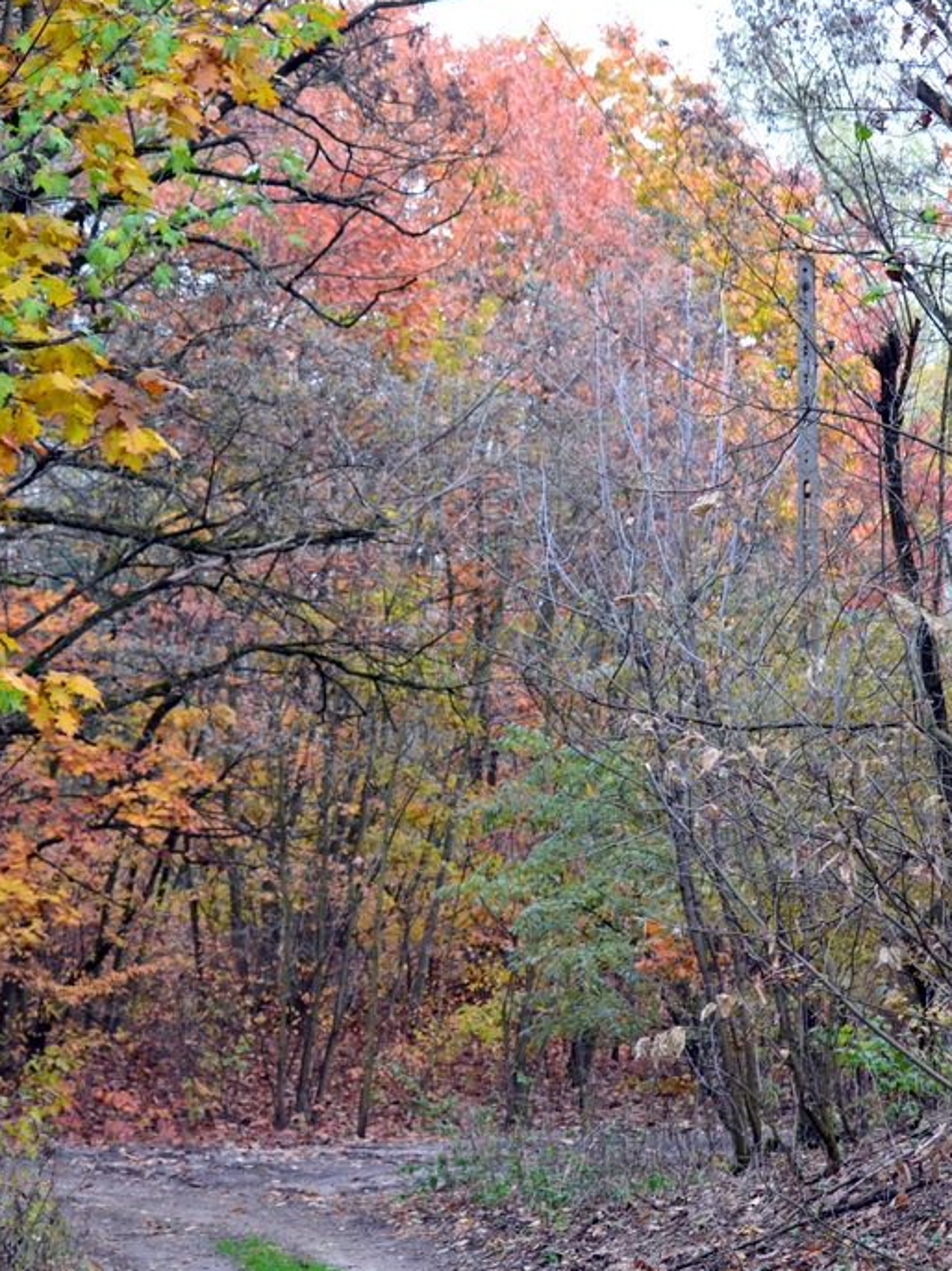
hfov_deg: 16.0
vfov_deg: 21.2
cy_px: 691
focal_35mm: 93
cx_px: 487
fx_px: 3396
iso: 400
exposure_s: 1/50
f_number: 8
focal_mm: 55
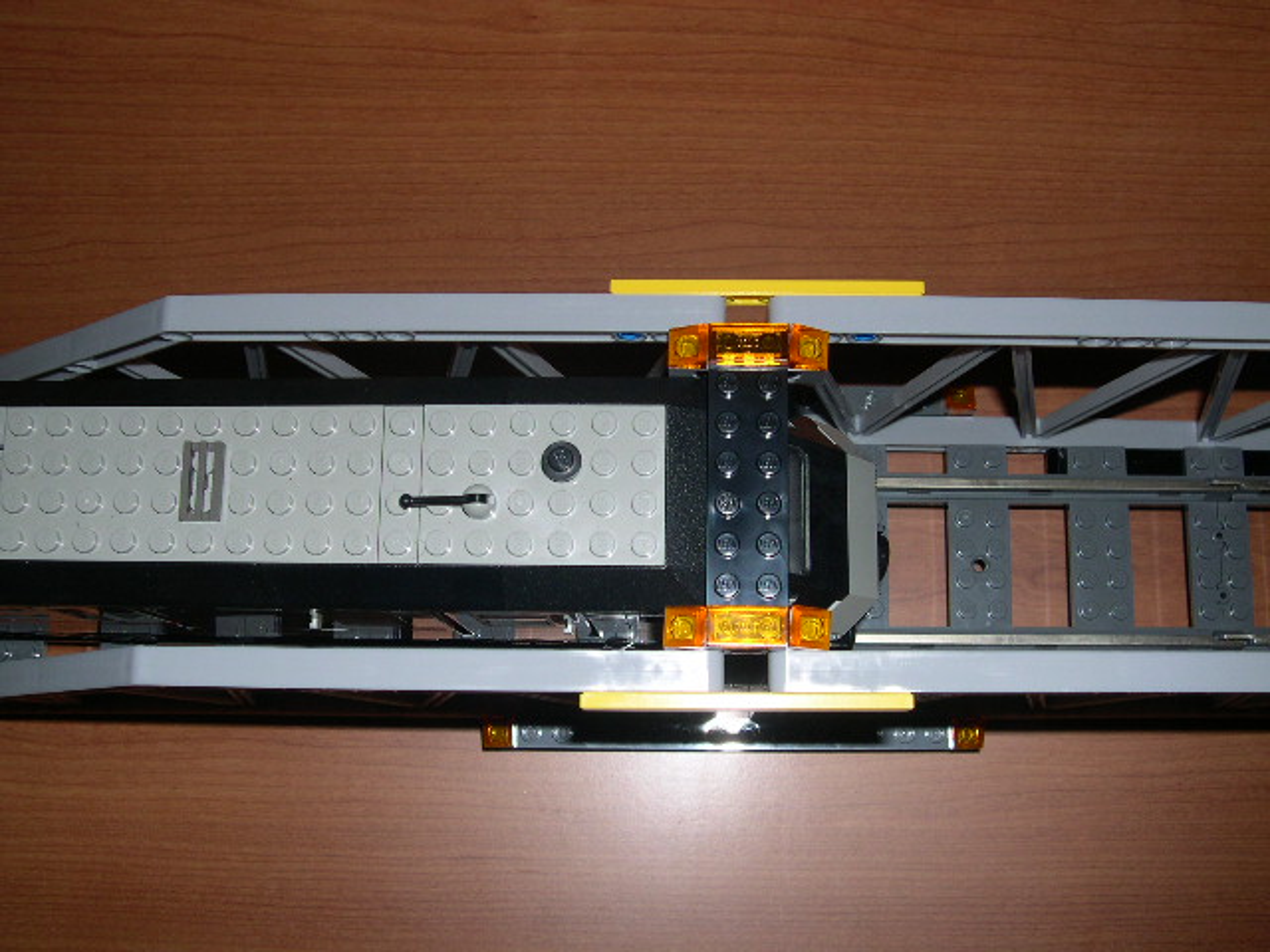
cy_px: 476
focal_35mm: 38
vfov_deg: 37.7
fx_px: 1394
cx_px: 635
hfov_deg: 49.0
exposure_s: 1/60
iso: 100
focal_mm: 8
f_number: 7.6
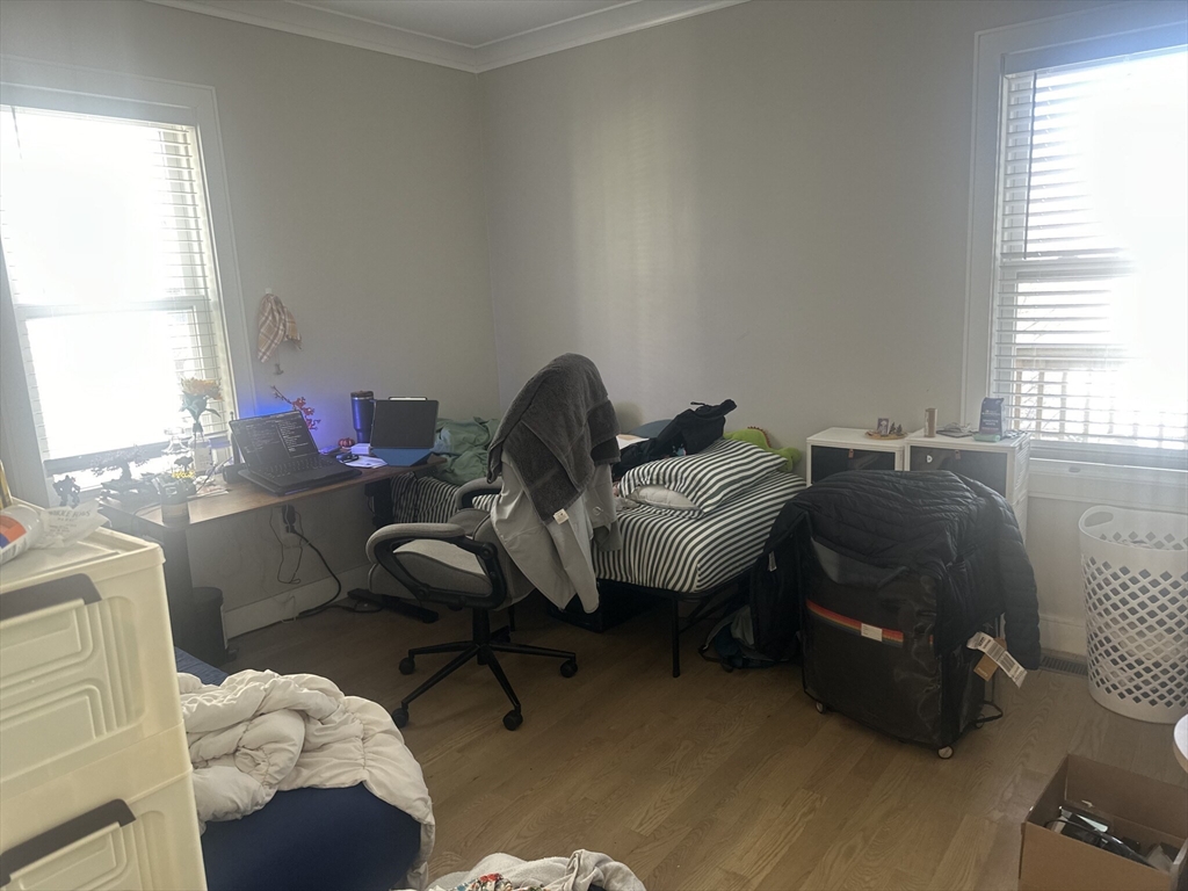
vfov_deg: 56.8
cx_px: 594
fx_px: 824
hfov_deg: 71.6
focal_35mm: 24
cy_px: 446
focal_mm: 6.86
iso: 160
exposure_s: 1/60
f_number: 1.78
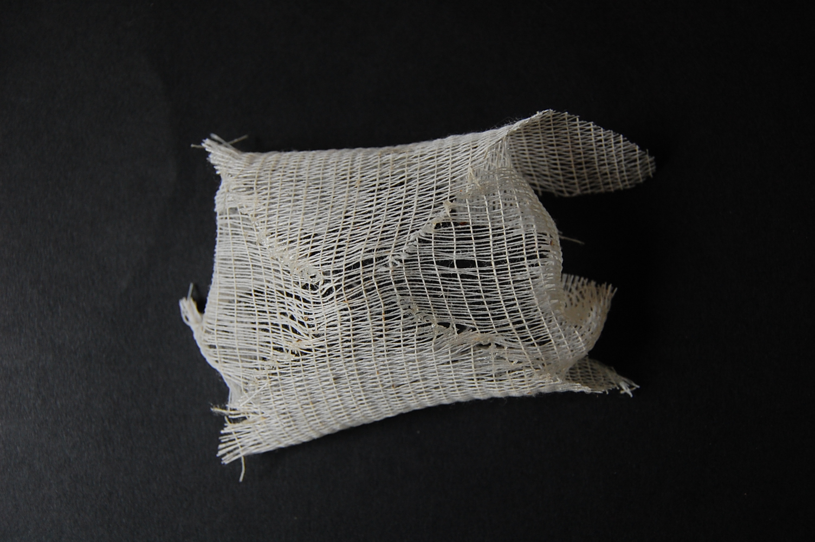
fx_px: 882
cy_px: 271
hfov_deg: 49.6
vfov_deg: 34.1
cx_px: 408
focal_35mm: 39
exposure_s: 1/30
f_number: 6.3
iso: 400
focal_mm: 26
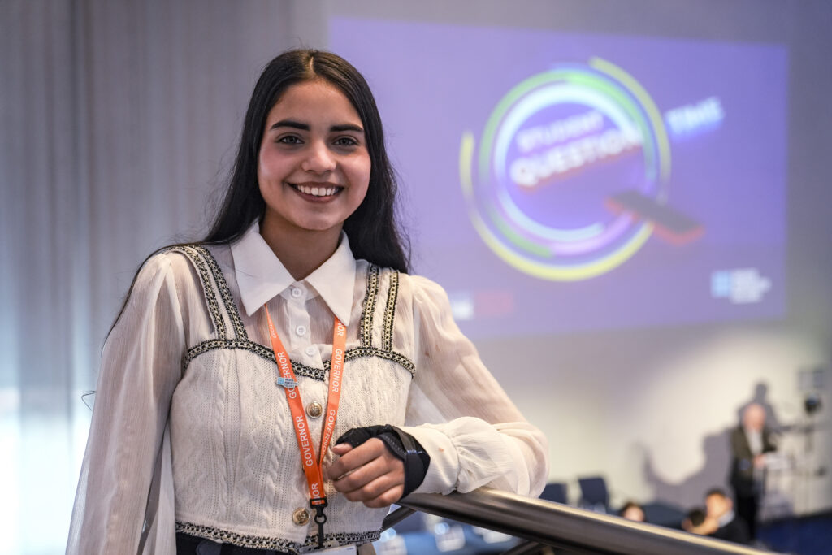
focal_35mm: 47
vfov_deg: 28.7
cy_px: 278
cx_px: 416
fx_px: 1086
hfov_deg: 41.9
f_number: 2.8
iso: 3200
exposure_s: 1/125
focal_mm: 47
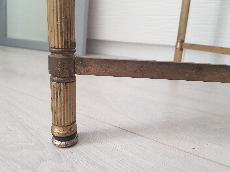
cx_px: 115
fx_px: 173
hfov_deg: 67.3
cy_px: 86
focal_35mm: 26
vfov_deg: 53.1
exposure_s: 1/20
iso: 200
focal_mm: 4.3
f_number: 1.7
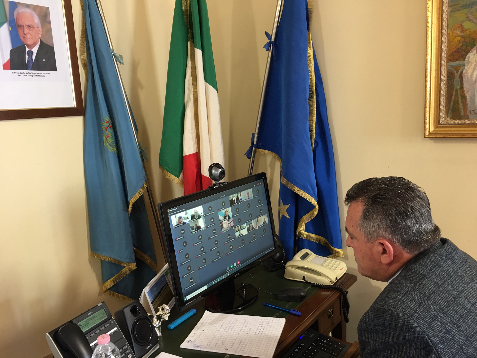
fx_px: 400
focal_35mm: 29
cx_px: 238
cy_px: 179
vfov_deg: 48.2
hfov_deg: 61.7
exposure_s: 1/17
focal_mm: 4.15
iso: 50
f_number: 2.2
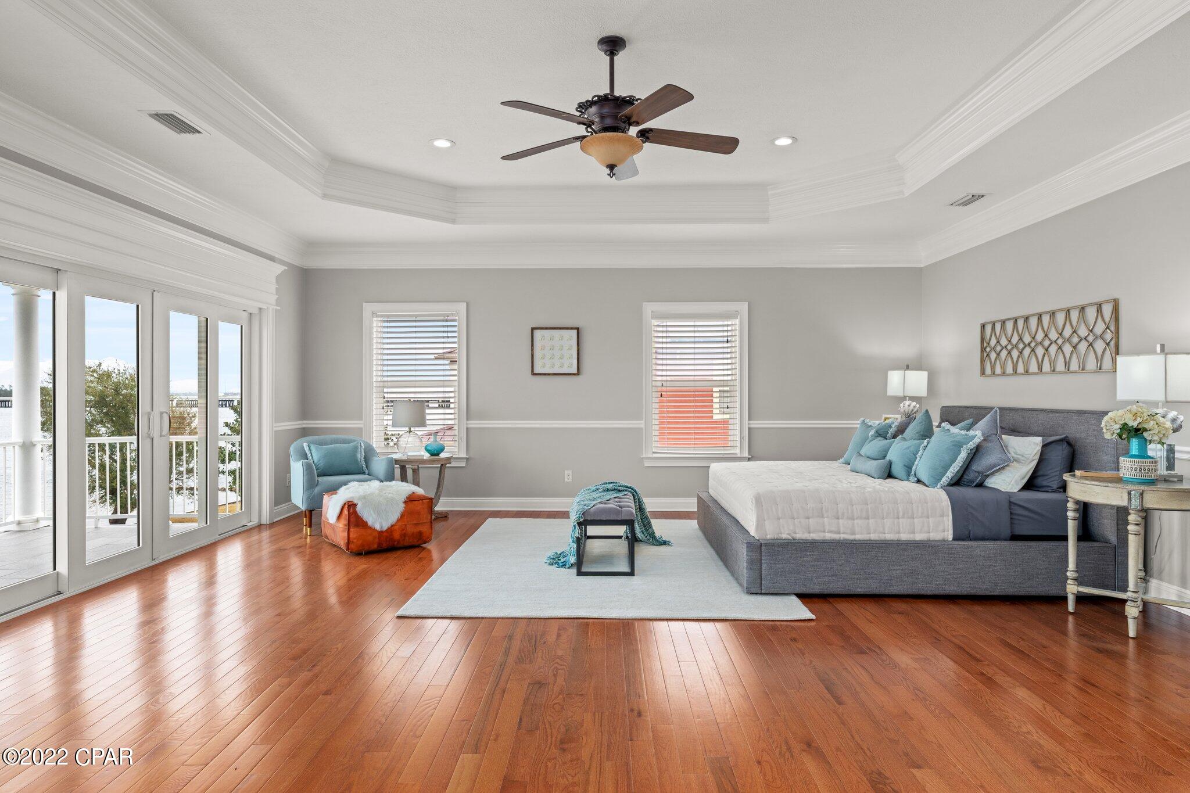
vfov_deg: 59.5
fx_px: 694
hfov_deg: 81.2
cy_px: 396
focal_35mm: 21
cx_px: 595
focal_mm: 21
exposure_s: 1/8
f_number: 8
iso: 500
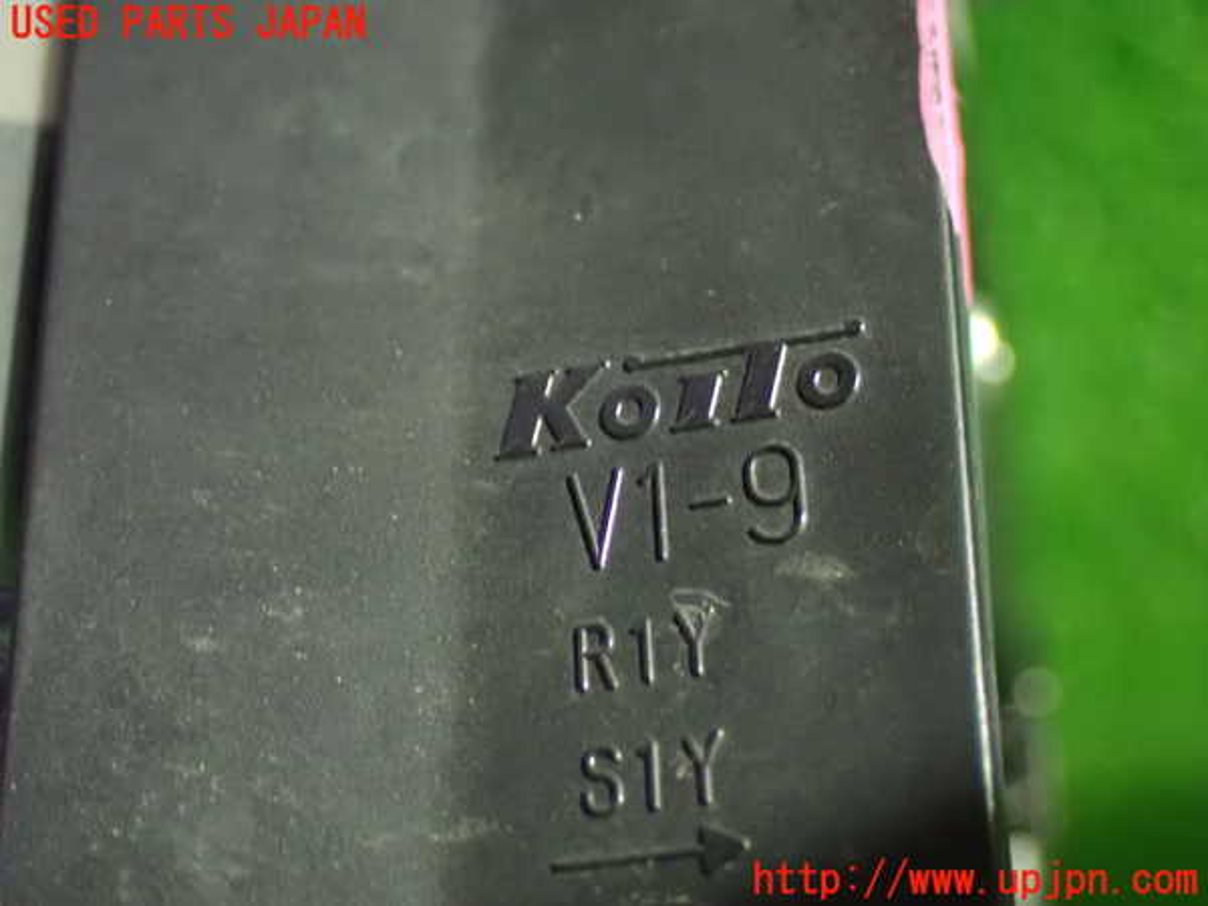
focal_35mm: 62
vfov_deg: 23.7
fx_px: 2164
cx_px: 604
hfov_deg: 31.2
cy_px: 453
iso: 1600
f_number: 3.6
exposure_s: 1/15
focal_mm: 11.09
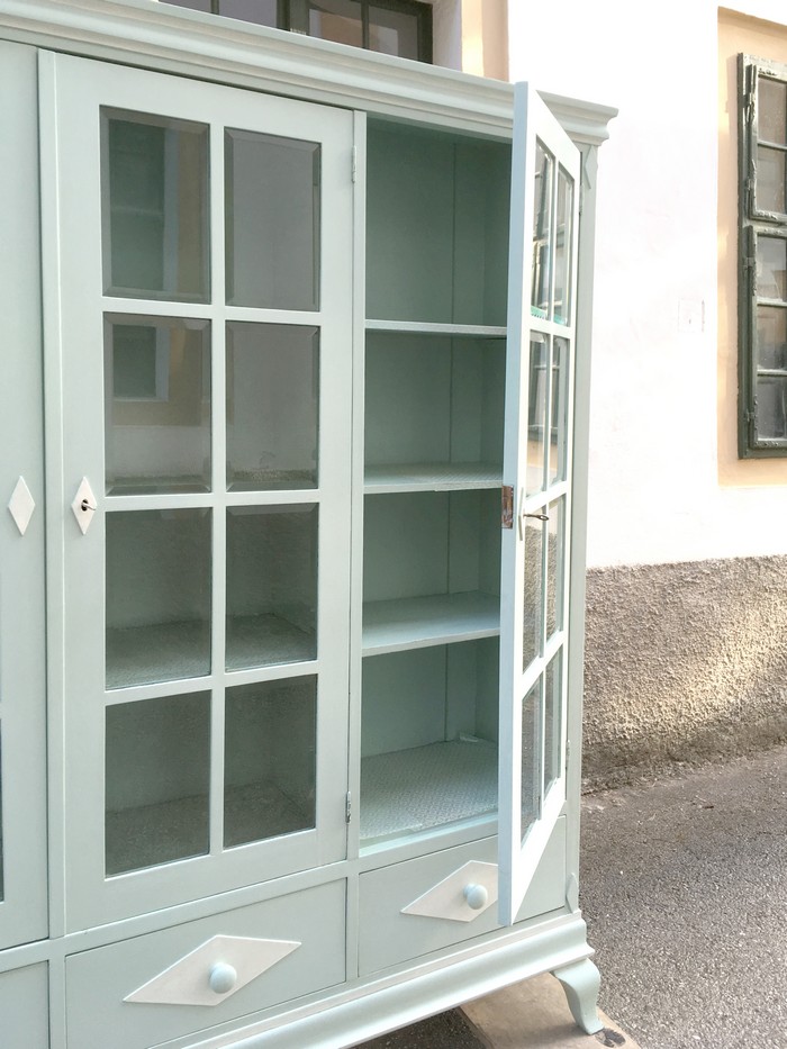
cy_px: 524
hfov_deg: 48.2
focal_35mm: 29
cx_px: 394
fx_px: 879
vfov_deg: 61.7
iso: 32
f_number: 2.2
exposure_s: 1/100
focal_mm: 4.15
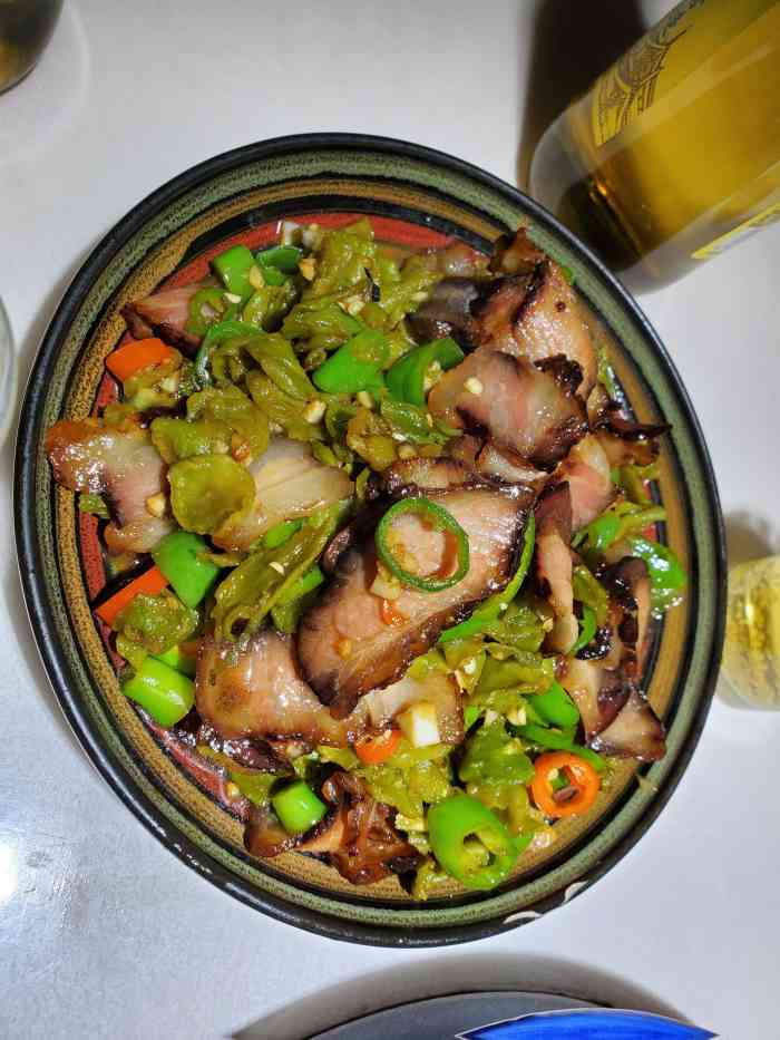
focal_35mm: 26
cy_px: 520
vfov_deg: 67.3
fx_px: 781
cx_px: 390
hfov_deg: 53.1
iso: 100
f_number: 2.4
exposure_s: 1/100
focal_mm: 4.3
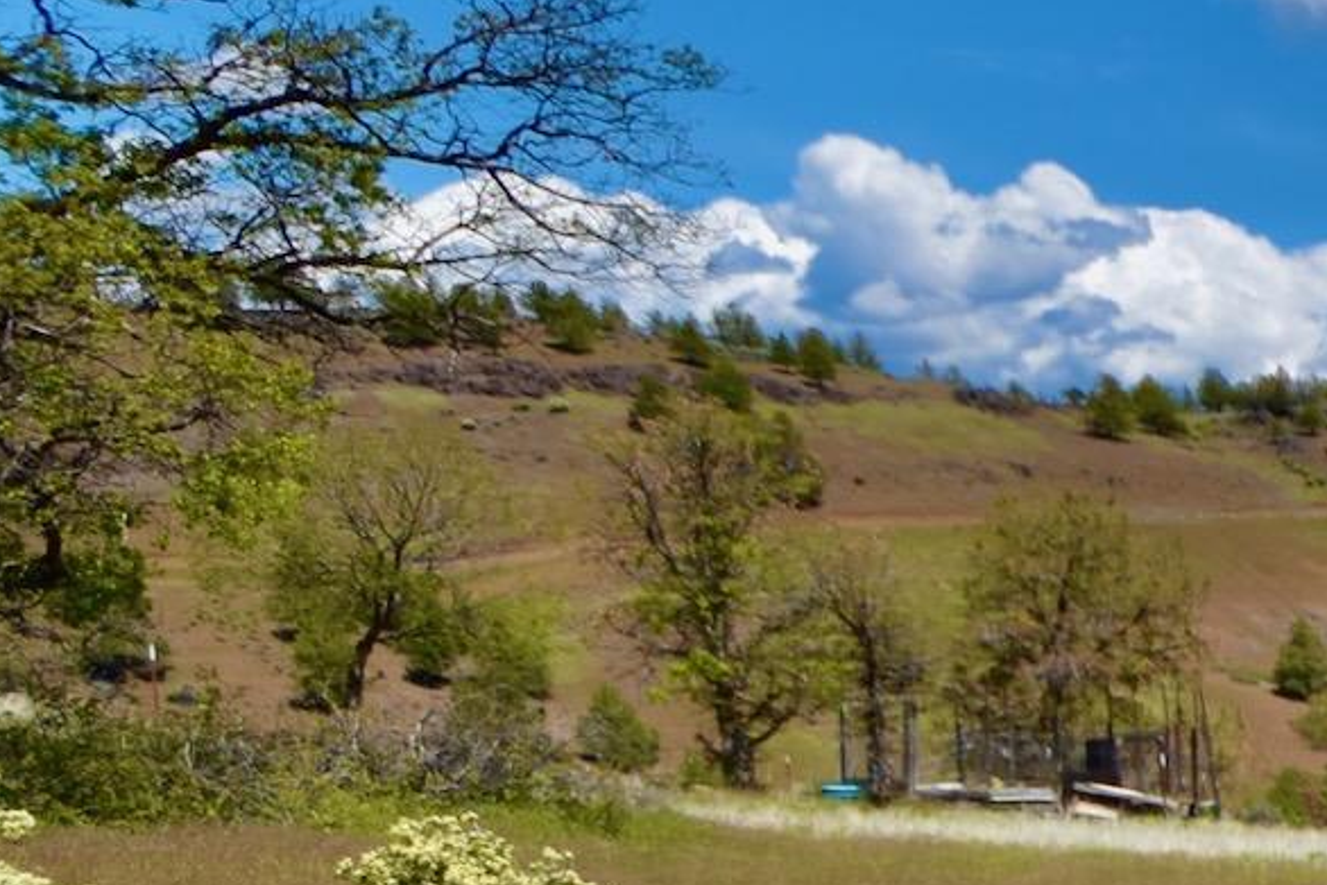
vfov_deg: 20.6
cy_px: 866
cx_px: 2819
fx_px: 2360
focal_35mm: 64
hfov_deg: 17.8
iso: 125
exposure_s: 1/2000
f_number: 3.5
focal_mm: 10
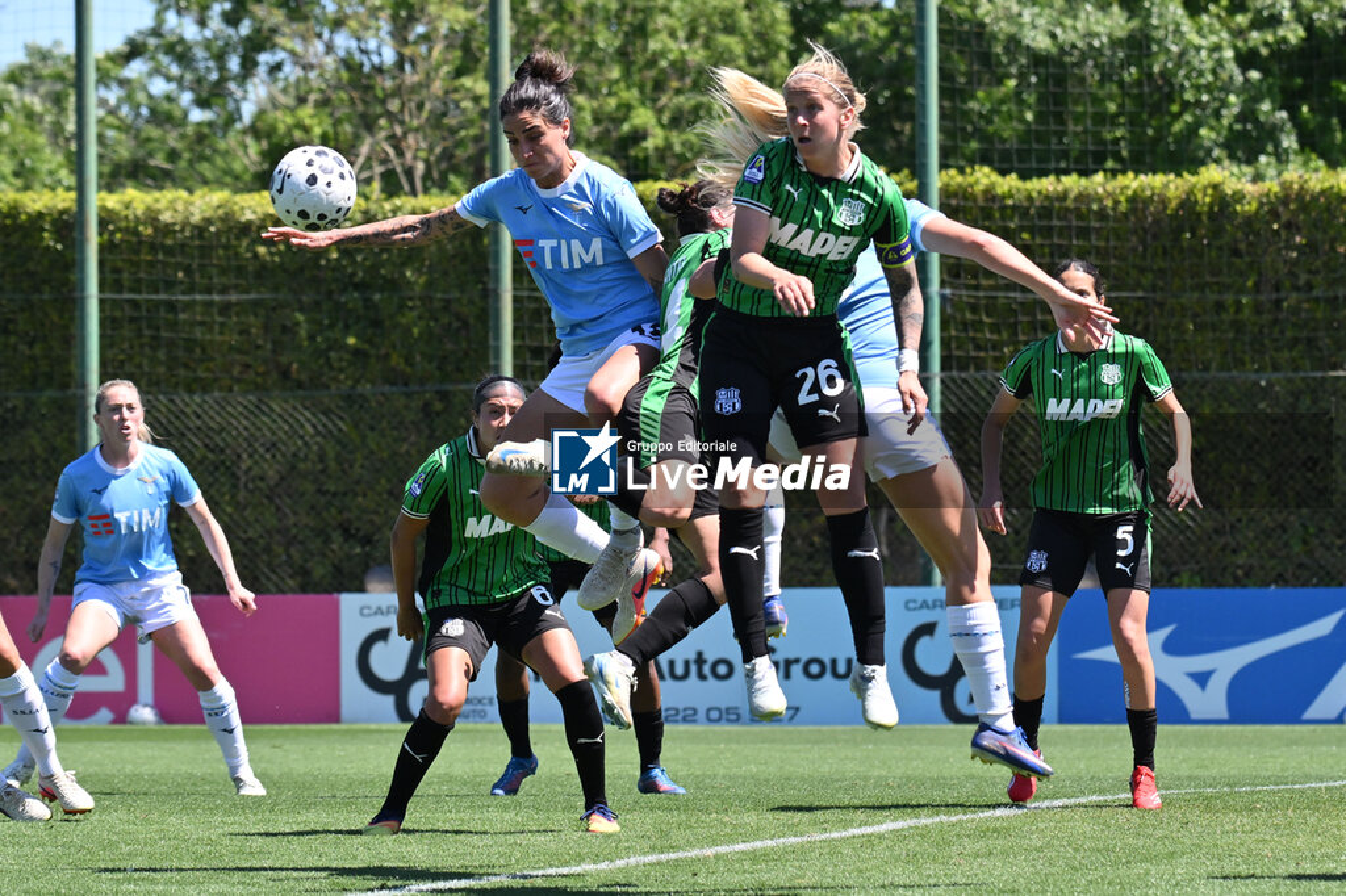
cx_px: 673
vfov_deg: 7.6
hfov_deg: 11.4
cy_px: 448
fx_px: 6727
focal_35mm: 180
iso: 800
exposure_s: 1/2000
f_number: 6.3
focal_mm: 180
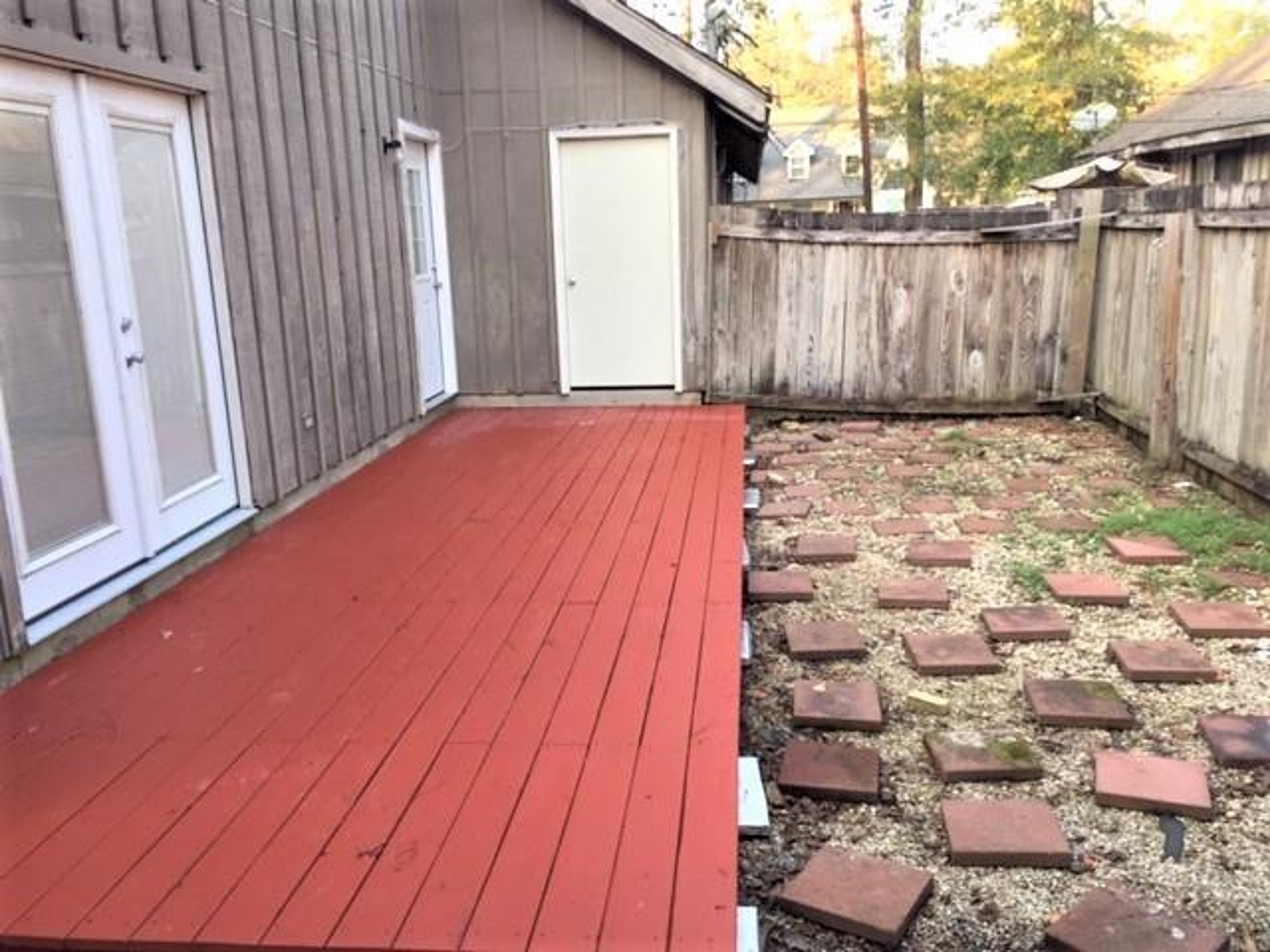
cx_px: 635
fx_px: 1064
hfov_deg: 61.7
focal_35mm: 29
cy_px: 476
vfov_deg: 48.2
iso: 50
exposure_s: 1/120
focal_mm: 4.15
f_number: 2.2
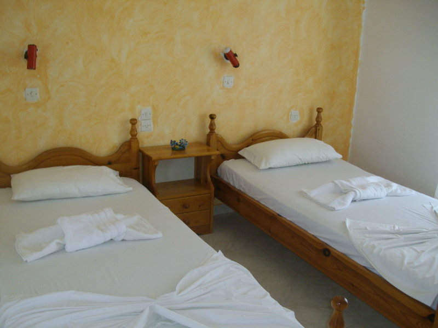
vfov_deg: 39.7
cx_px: 219
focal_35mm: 36
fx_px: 456
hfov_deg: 51.4
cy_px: 164
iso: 160
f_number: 2.7
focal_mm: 6
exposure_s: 1/50
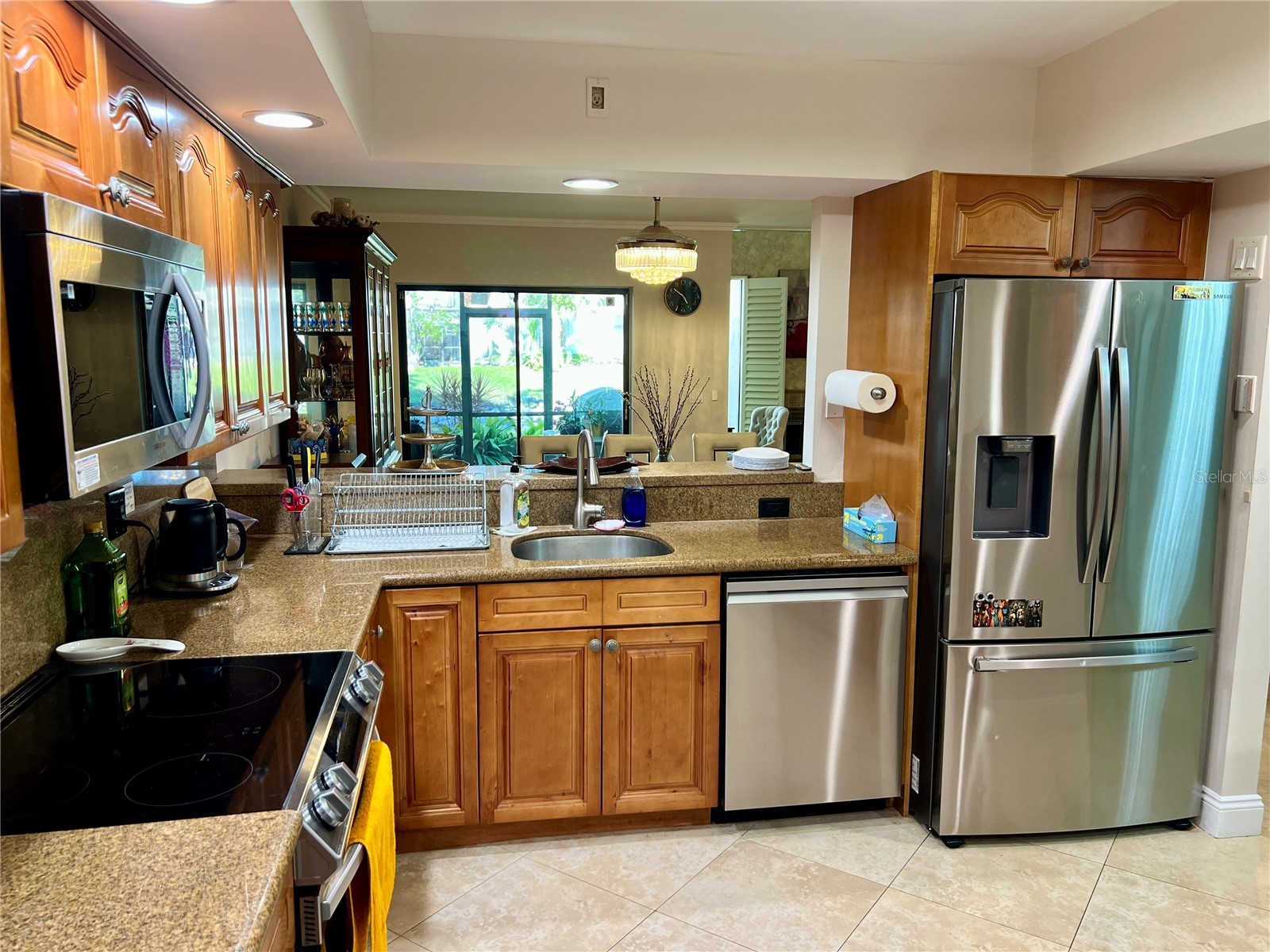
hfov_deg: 67.3
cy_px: 476
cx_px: 635
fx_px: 954
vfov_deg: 53.1
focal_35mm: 26
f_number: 1.5
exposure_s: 1/120
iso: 125
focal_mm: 5.7
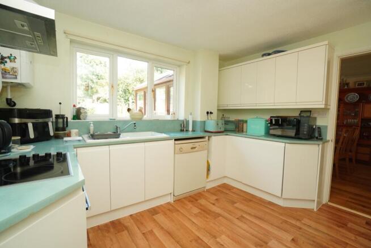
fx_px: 155
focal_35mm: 15
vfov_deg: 77.4
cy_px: 124
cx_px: 186
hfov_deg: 100.4
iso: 1000
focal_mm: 10
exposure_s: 1/60
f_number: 7.1
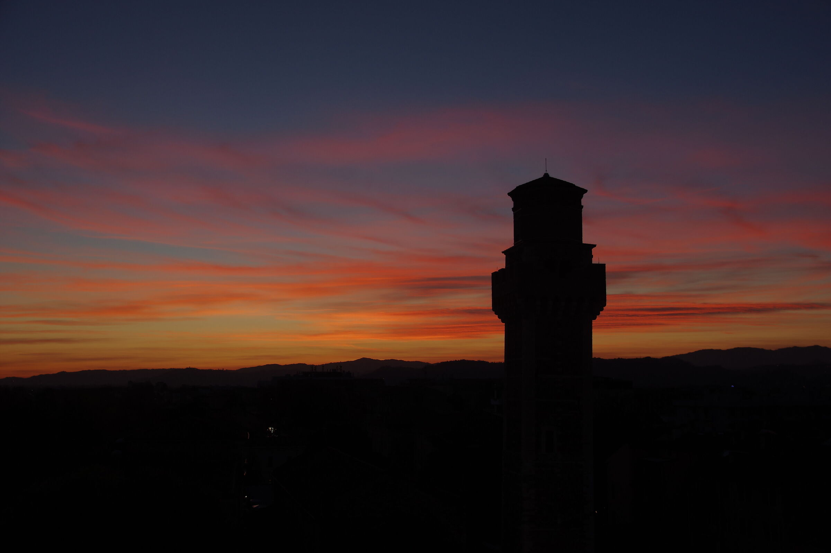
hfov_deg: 46.4
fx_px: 969
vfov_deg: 31.8
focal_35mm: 42
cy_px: 276
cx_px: 416
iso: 200
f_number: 4.5
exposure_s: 1/250
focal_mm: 28
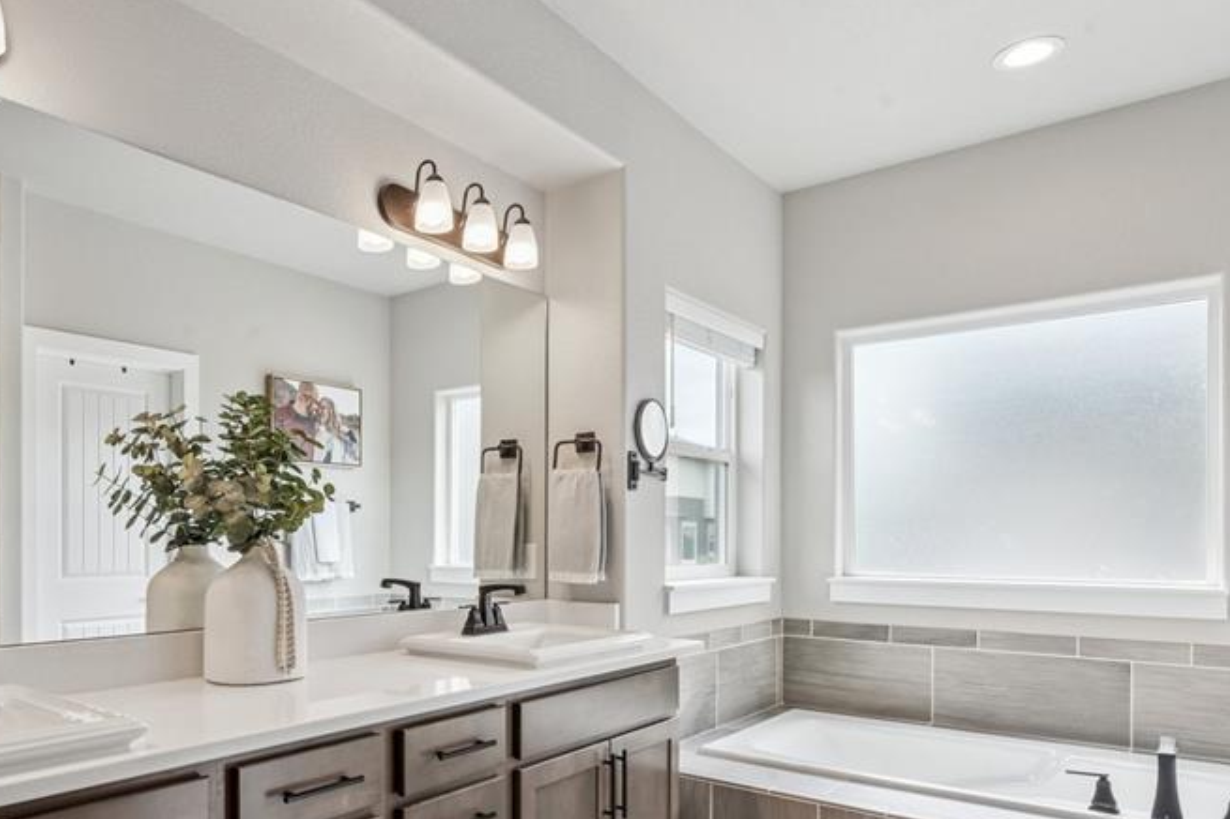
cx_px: 424
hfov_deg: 69.8
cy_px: 543
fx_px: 854
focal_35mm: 25
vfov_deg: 50.4
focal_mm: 16
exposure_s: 1/13
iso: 200
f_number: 13
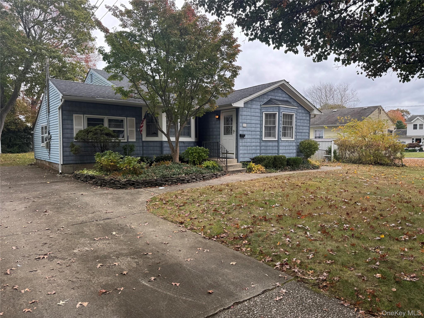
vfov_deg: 56.8
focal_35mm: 24
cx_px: 212
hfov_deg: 71.6
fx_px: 294
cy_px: 159
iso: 80
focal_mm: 6.76
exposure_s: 1/241
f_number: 1.78
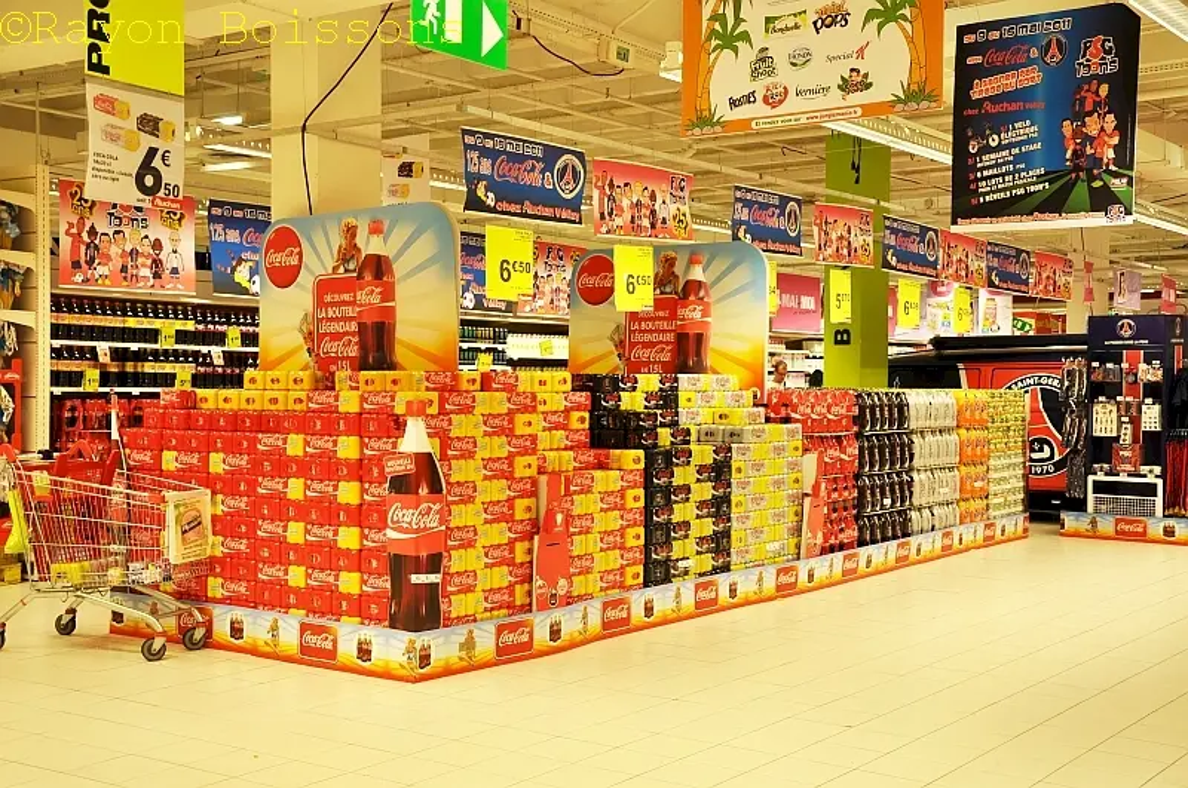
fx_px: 1483
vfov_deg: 29.8
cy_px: 394
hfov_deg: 43.7
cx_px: 594
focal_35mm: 45
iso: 200
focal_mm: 30
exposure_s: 1/30
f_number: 5.6
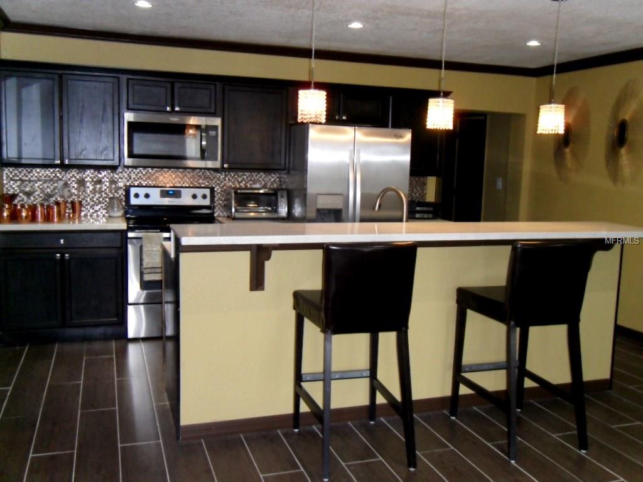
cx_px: 322
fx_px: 632
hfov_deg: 54.0
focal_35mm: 34
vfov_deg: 41.8
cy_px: 241
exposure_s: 1/45
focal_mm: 6
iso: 320
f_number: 3.6
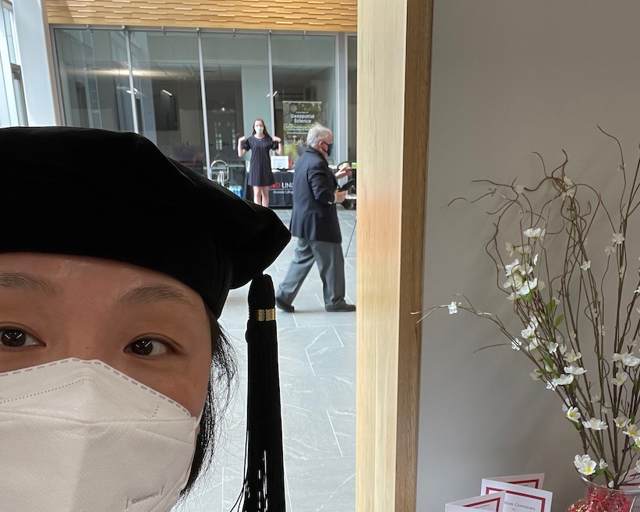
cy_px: 341
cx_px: 351
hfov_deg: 51.4
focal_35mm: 35
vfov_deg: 41.7
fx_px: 663
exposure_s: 1/60
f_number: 2.2
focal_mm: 2.71
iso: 100
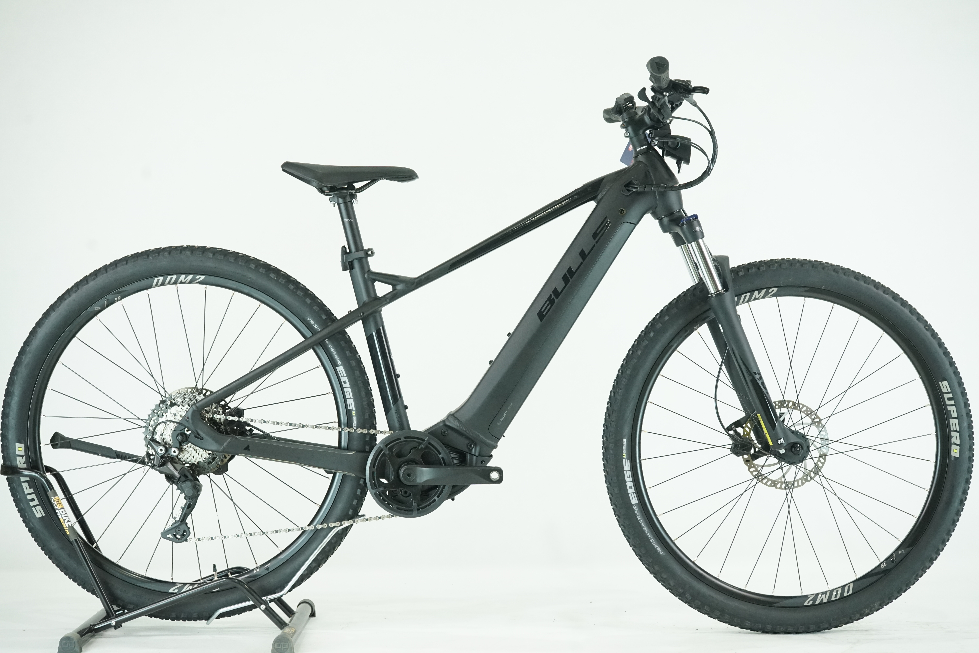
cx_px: 490
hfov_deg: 33.9
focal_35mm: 59
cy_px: 326
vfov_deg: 23.0
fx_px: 1604
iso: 3200
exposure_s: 1/200
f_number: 7.1
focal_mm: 59
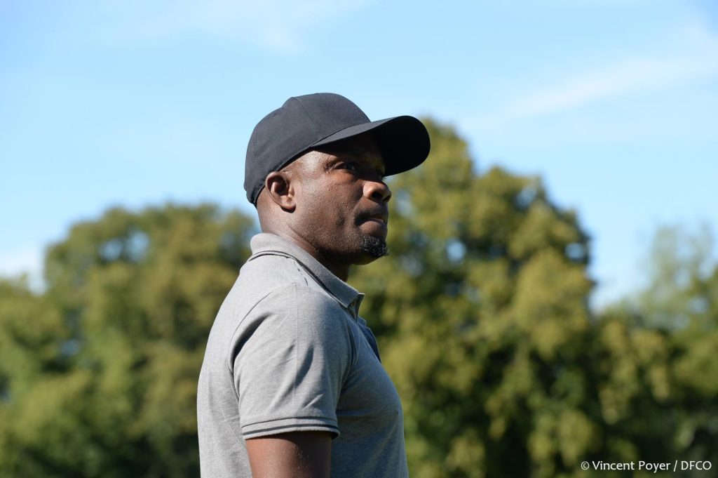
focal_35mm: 150
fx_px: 2989
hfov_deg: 13.7
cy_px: 239
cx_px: 359
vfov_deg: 9.1
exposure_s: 1/800
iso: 400
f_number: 7.1
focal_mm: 150
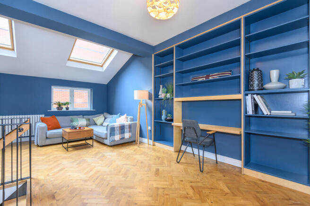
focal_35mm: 16
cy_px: 103
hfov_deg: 96.8
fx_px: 138
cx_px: 155
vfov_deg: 73.6
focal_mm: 16
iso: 640
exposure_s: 1/13
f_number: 8
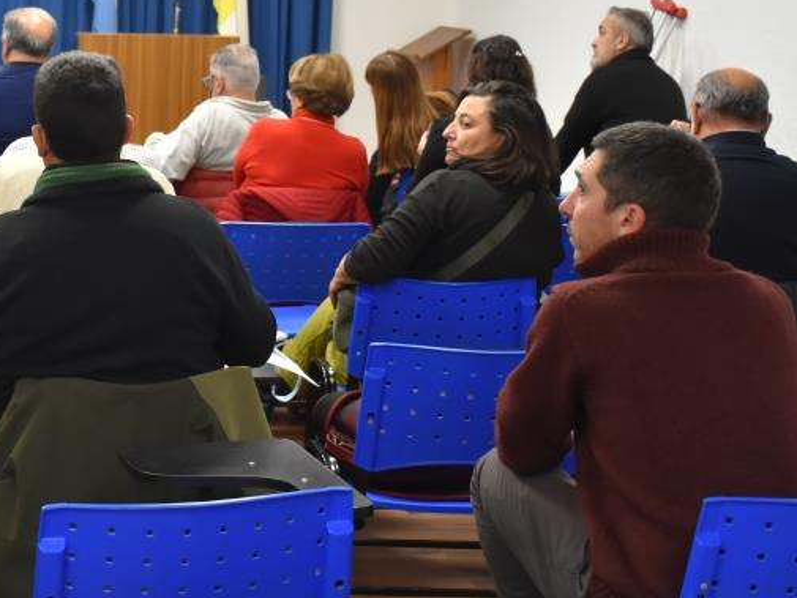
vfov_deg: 18.5
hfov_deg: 24.0
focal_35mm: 79
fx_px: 1819
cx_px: 65
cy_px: 127
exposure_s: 1/80
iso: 1600
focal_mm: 27
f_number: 4.5
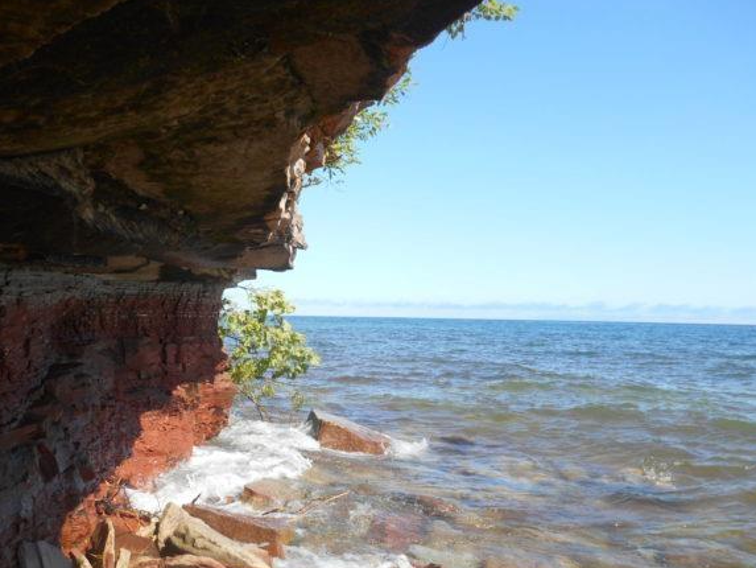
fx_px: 699
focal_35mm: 32
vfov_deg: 44.1
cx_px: 328
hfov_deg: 56.6
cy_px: 316
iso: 80
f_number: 3.4
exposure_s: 1/400
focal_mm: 4.7
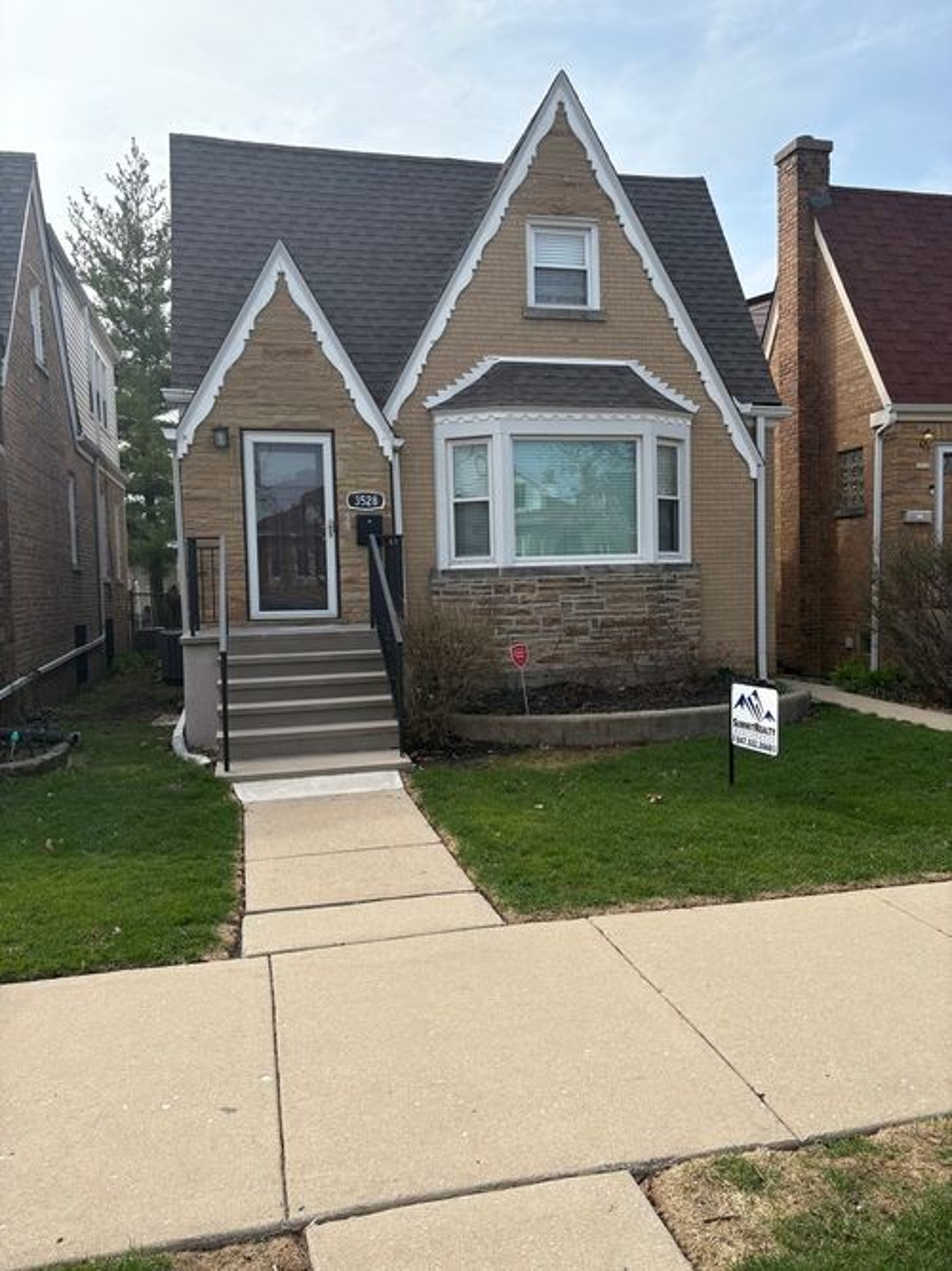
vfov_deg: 67.3
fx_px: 954
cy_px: 636
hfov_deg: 53.0
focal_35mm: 26
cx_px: 476
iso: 64
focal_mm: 5.96
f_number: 1.6
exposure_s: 1/3831
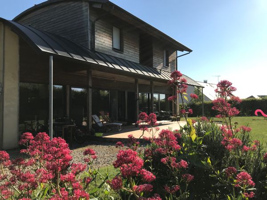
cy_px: 100
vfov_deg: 49.7
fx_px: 216
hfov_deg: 63.4
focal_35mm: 28
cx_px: 134
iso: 20
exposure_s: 1/2336
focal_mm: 3.99
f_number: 1.8
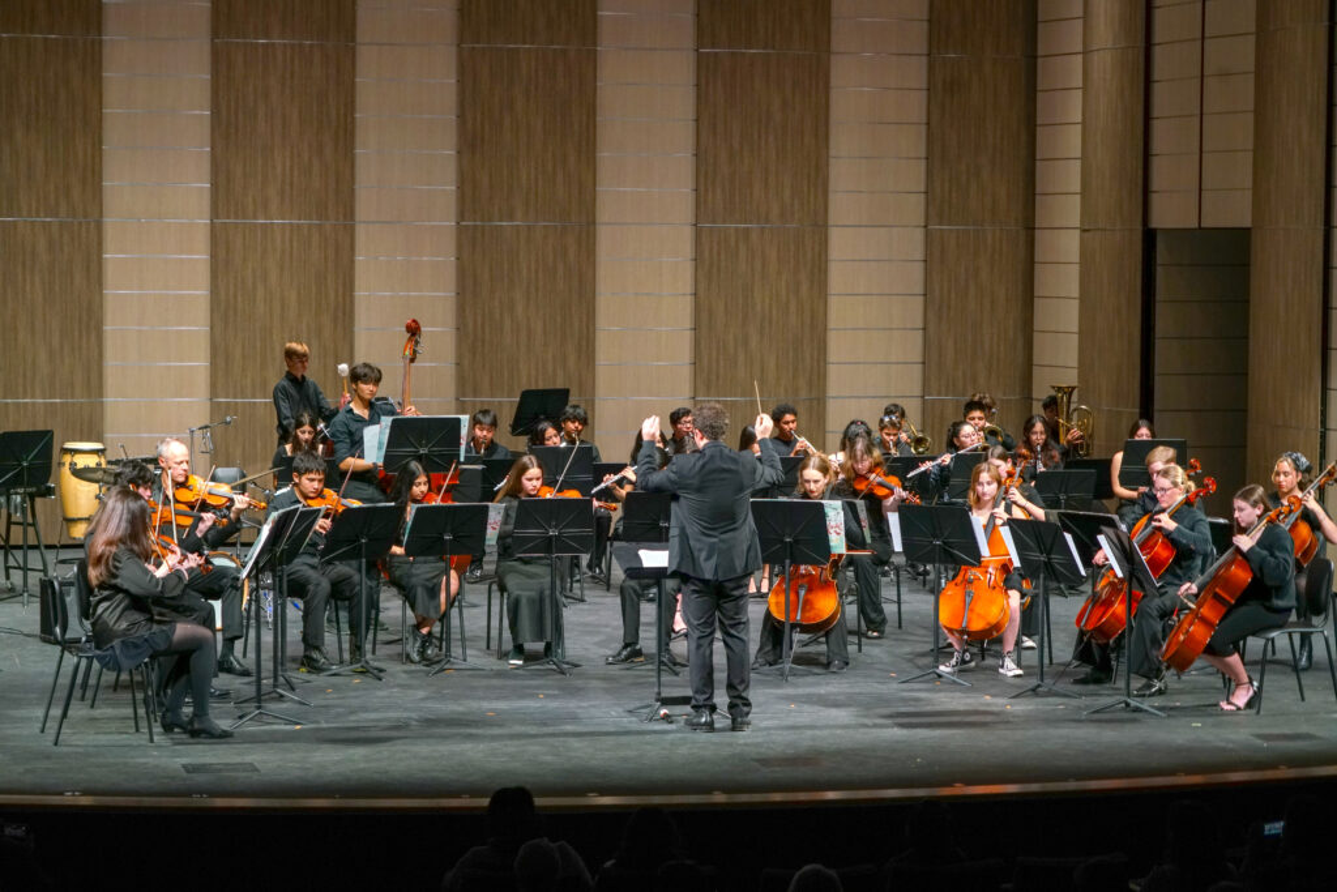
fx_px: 3157
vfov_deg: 16.1
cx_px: 668
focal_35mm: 85
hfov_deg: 23.9
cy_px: 446
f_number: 5.6
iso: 1600
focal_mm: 85
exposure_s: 1/90
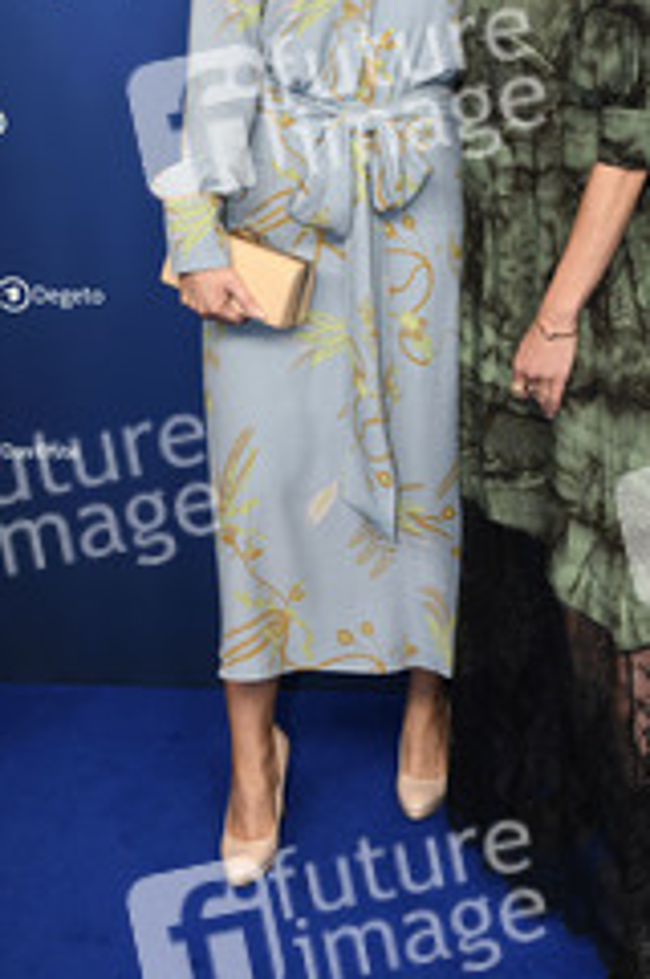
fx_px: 1711
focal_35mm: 63
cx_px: 455
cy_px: 309
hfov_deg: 21.4
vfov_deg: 31.6
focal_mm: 38
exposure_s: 1/250
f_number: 4
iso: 640
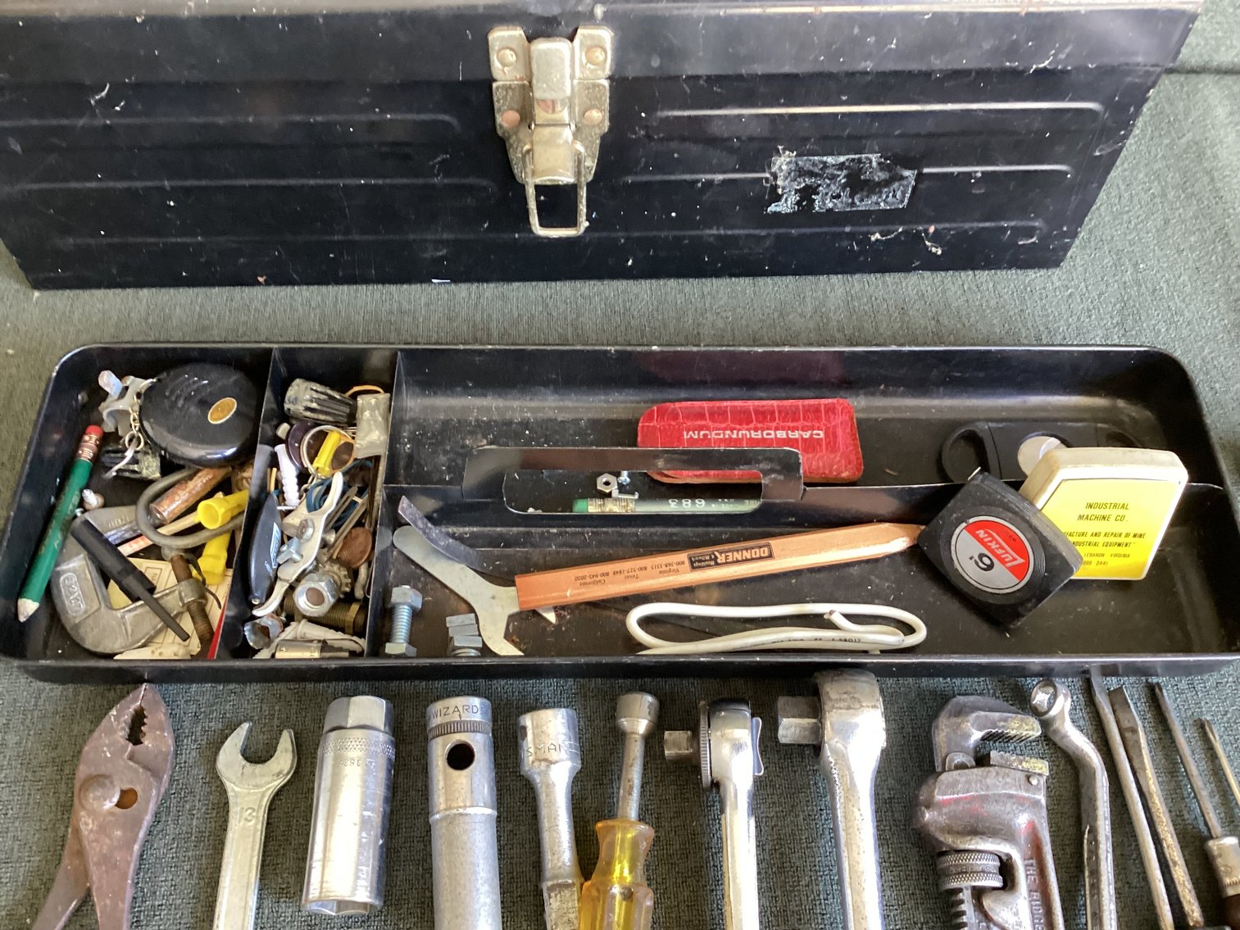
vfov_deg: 45.4
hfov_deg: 58.3
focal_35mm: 31
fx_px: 1111
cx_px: 620
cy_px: 465
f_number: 2.4
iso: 320
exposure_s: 1/40
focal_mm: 3.3
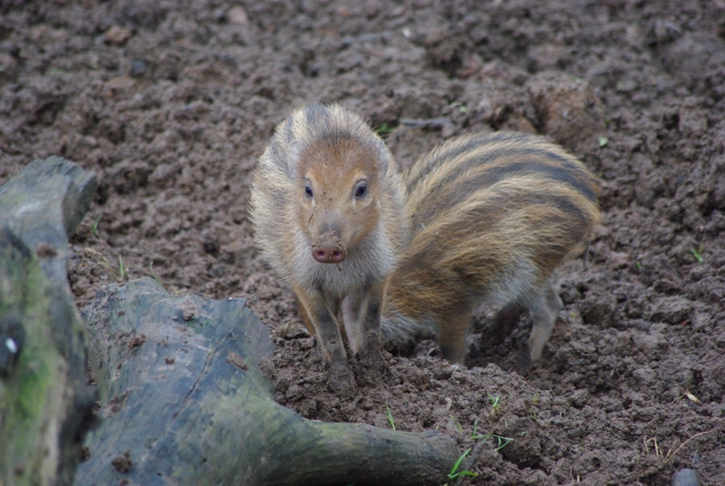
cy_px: 243
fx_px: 6958
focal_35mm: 345
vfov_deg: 4.0
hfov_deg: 6.0
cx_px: 362
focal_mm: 230
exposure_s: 1/90
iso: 800
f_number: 5.6
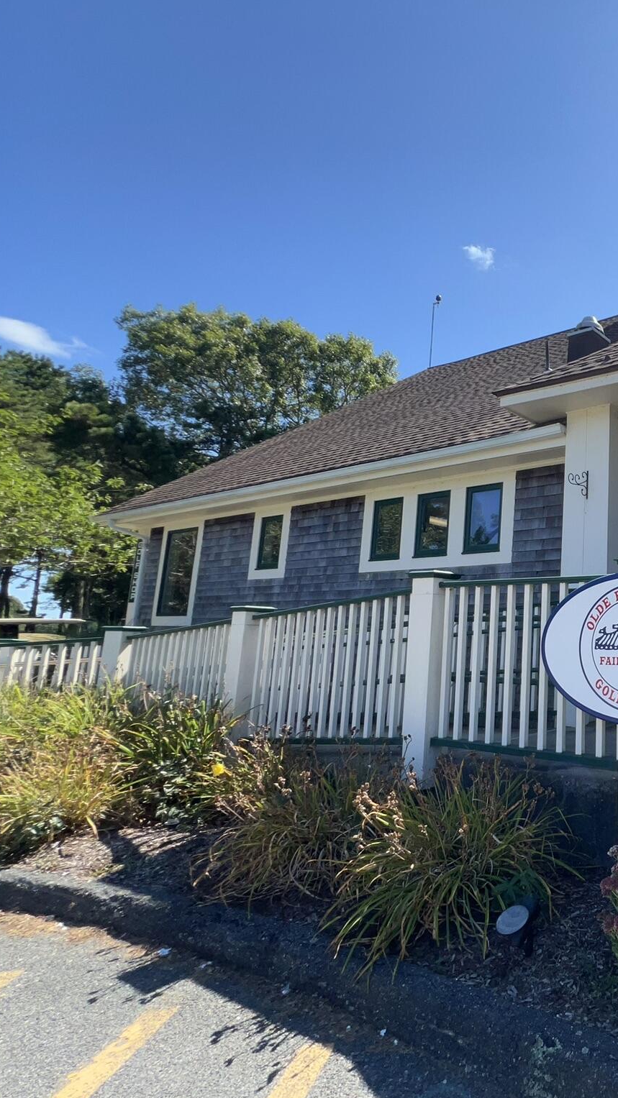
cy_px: 550
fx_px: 553
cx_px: 658
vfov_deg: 89.6
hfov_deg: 45.8
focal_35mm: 19
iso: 32
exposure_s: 1/803
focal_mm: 1.57
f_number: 1.8
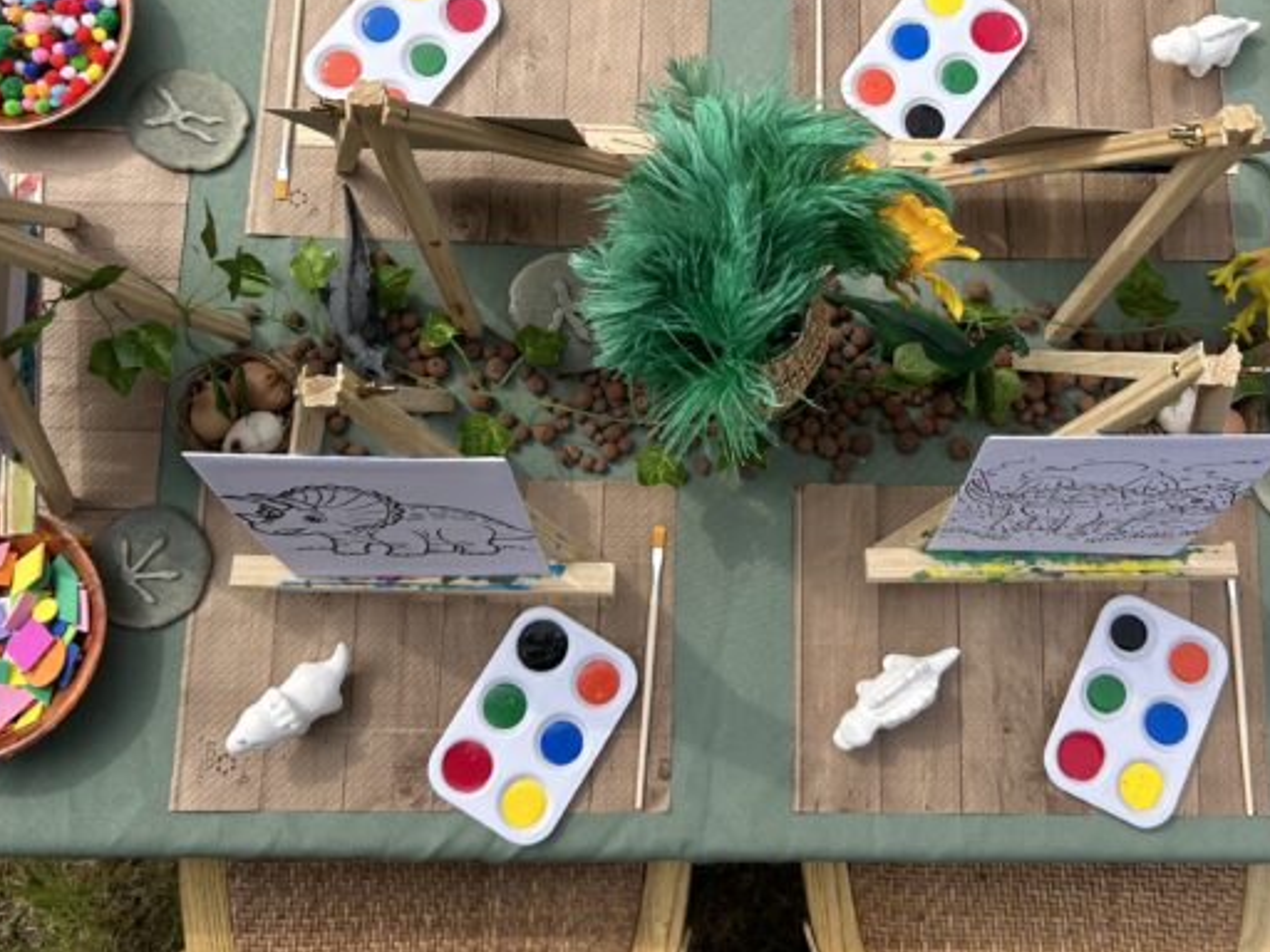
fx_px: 1431
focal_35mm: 39
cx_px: 727
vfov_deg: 36.3
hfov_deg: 47.7
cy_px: 288
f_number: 1.5
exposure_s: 1/1901
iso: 50
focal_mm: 5.7
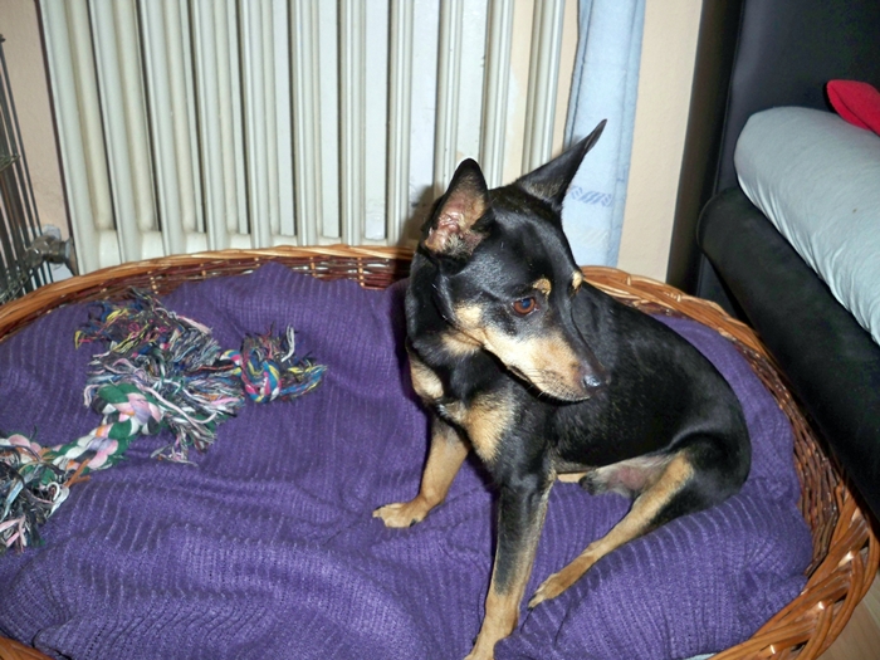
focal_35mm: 35
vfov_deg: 40.7
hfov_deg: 52.6
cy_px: 330
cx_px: 440
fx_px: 890
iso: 200
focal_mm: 6.3
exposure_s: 1/60
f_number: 3.1
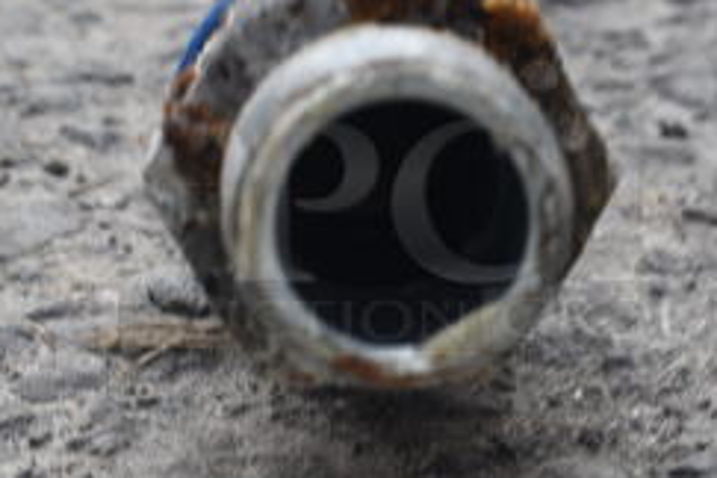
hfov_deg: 21.6
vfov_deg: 14.5
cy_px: 195
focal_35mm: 94
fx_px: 1877
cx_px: 448
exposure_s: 1/60
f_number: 8
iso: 100
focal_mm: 25
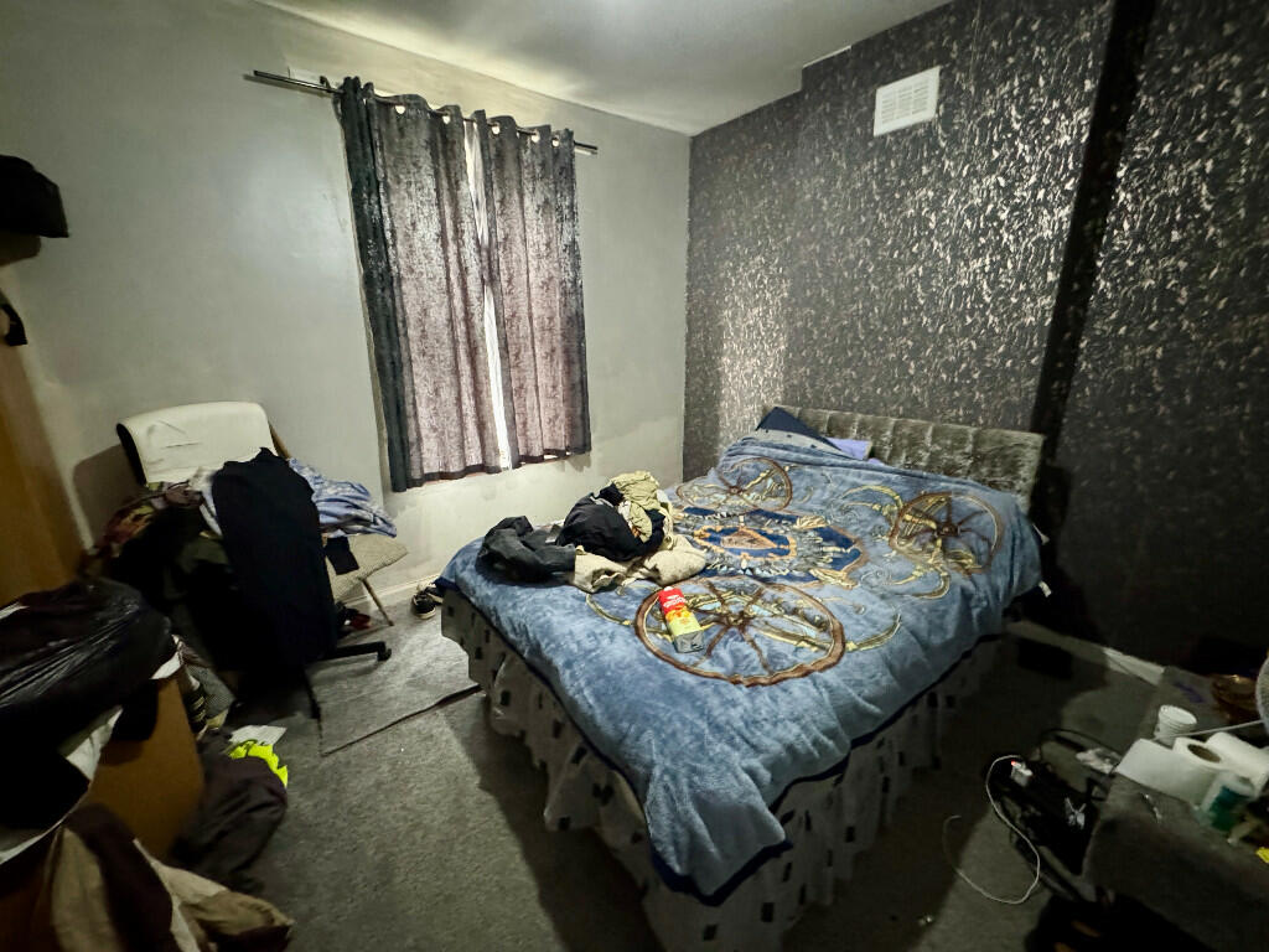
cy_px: 476
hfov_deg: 102.1
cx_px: 634
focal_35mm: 14
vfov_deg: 85.7
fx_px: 513
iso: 1250
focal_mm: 2.22
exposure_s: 1/42
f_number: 2.2
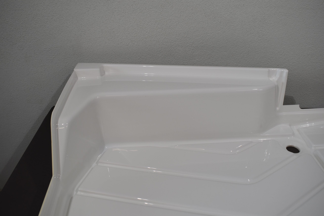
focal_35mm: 33
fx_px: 297
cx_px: 162
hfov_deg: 57.2
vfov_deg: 40.0
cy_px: 108
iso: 200
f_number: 5.6
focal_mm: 22
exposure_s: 1/160
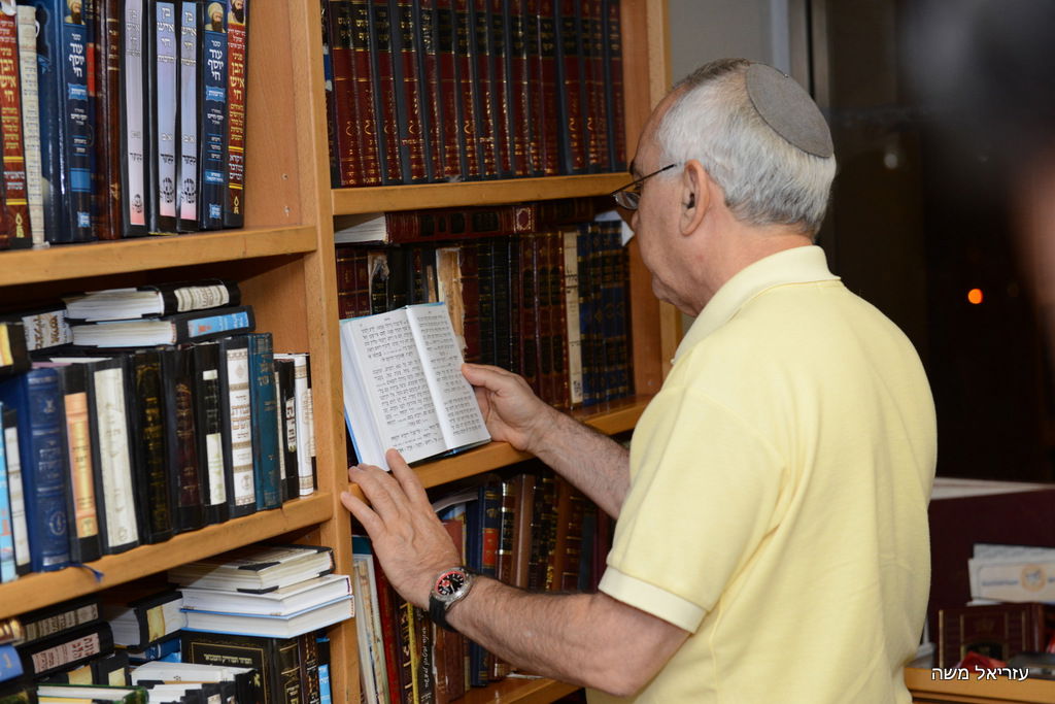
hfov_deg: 28.8
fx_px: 2052
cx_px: 528
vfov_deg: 19.5
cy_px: 352
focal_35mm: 70
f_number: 5
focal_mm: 70
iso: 1600
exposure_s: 1/100
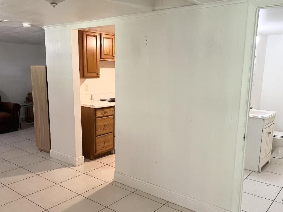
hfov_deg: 55.3
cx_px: 135
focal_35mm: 33
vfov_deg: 42.8
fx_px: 270
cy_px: 120
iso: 160
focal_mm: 5.7
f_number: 1.5
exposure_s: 1/60
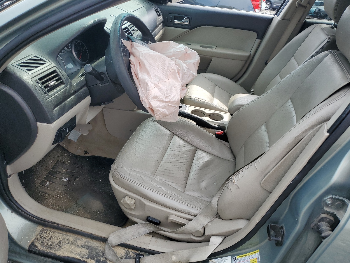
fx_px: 263
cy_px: 132
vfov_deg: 53.1
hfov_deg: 67.3
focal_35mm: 26
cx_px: 175
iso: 50
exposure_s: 1/833
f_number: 1.5
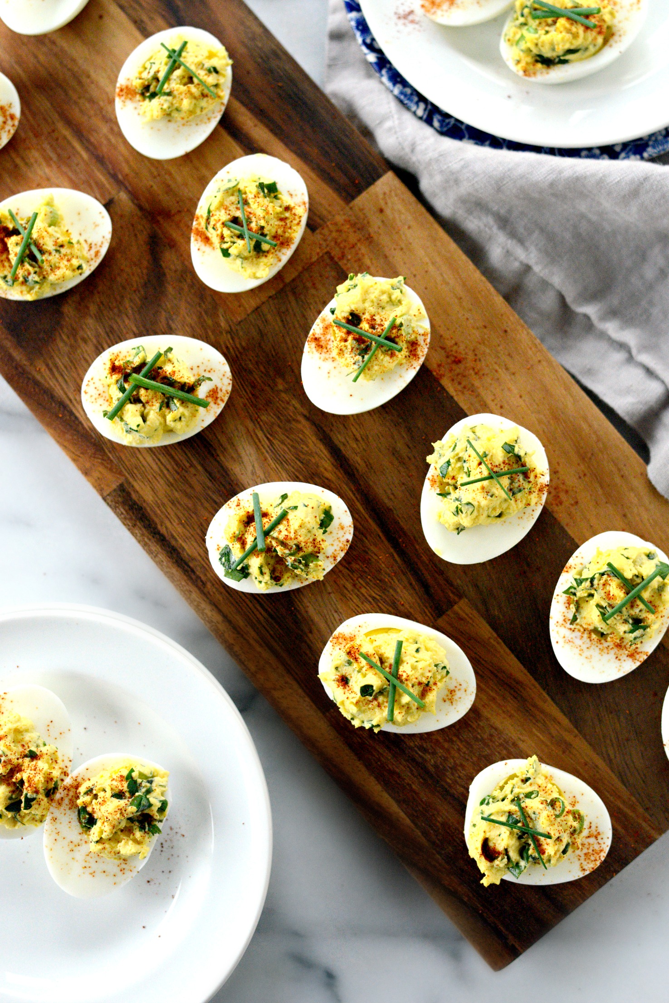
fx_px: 1393
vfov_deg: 39.6
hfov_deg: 27.0
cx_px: 334
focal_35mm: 50
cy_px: 502
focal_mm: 50
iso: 3200
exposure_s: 1/800
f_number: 3.5
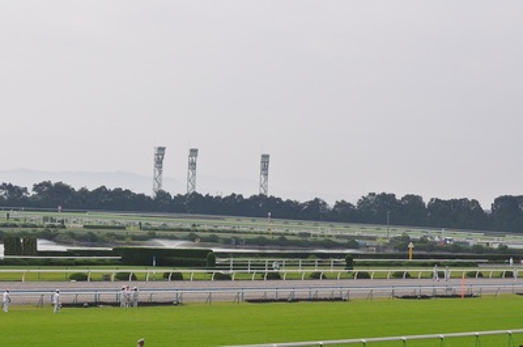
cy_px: 174
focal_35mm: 105
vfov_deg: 13.0
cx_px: 262
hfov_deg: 19.5
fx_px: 1522
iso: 400
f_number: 8
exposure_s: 1/1000
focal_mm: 70
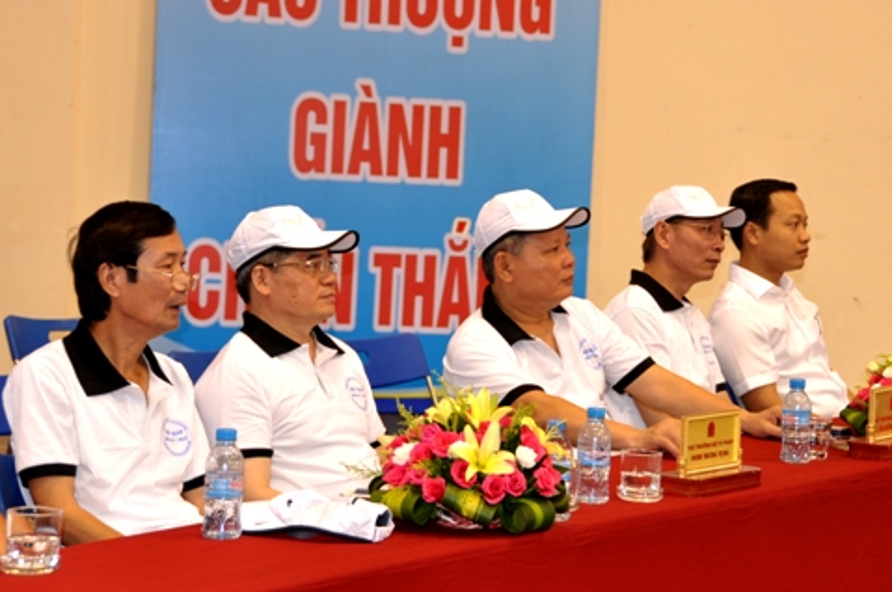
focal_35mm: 104
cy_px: 272
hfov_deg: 19.7
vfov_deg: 13.2
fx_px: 2564
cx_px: 534
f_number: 4.8
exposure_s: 1/8
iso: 200
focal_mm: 55
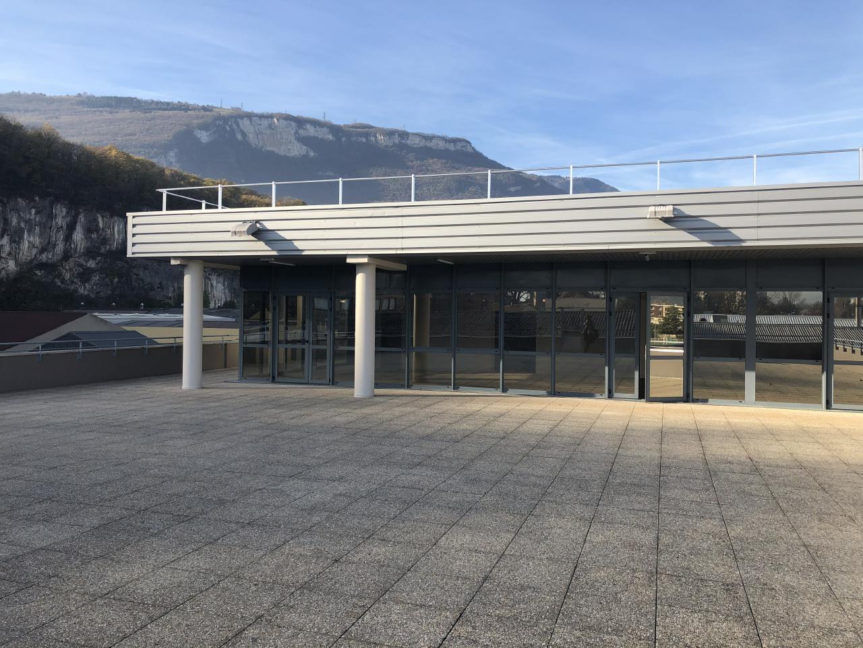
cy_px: 324
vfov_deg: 49.7
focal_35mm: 28
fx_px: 698
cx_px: 432
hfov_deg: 63.4
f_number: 1.8
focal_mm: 3.99
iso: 20
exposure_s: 1/960
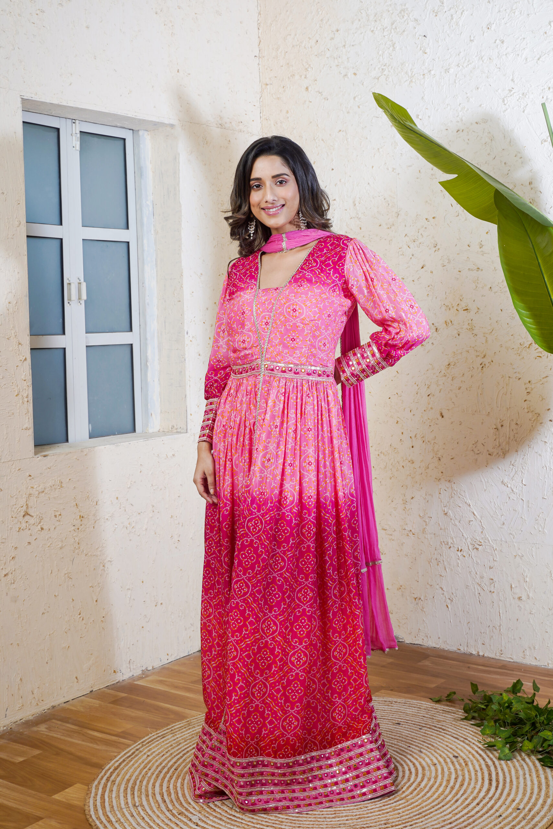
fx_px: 898
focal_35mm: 39
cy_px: 414
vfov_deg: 49.6
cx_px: 276
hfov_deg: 34.2
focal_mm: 39
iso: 100
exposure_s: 1/125
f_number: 11
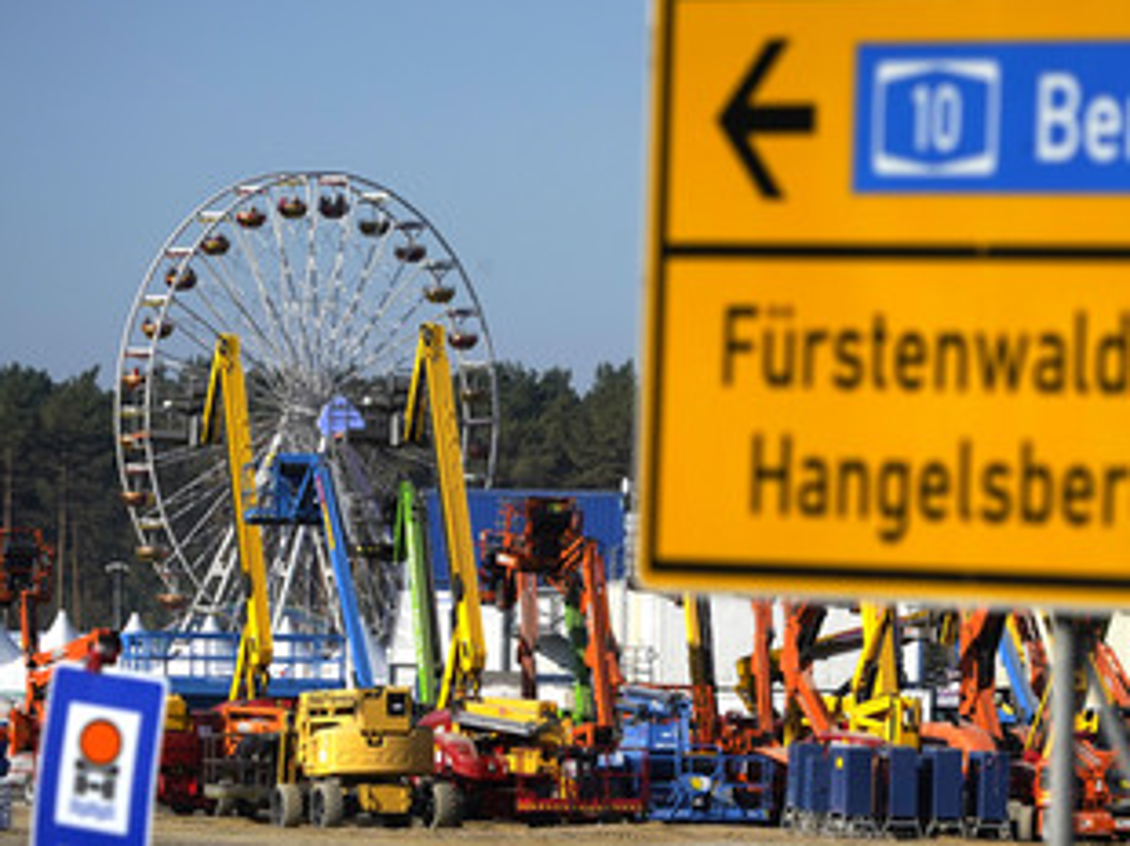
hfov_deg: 5.3
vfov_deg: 4.0
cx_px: 815
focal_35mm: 375
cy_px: 397
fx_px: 12232
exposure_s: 1/3200
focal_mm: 268
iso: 640
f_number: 9
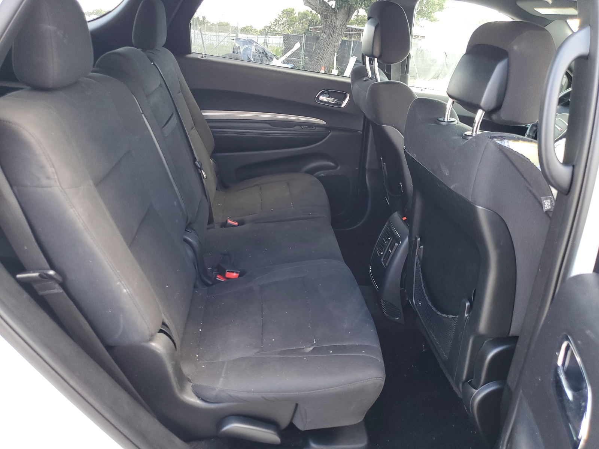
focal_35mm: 26
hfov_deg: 67.3
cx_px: 300
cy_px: 224
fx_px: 450
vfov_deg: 53.1
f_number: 1.5
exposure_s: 1/60.2
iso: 78
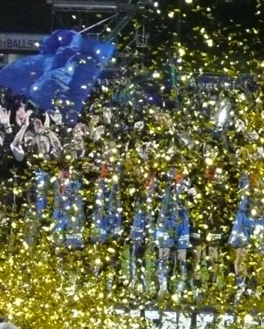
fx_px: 2499
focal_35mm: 256
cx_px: 263
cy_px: 193
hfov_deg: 6.0
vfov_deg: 7.5
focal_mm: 13.7
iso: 800
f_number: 4.7
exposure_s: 1/100
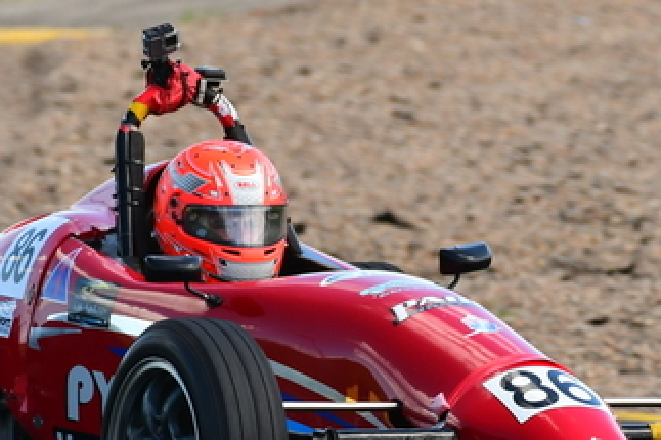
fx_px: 34114
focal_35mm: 1859
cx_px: 348
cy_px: 206
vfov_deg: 0.7
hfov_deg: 1.1
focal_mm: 500
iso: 500
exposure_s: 1/640
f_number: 7.1
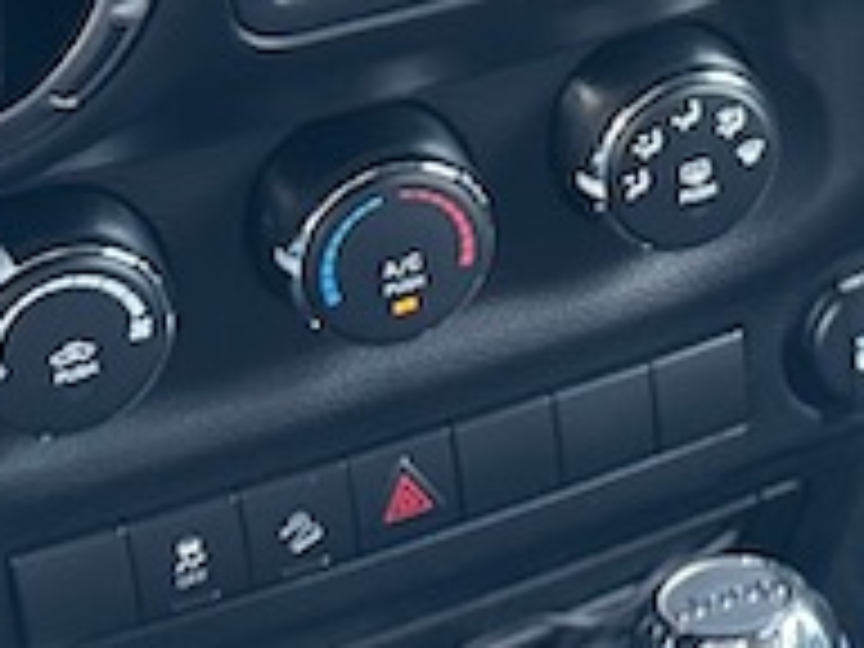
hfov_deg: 15.5
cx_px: 814
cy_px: -216
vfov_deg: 11.5
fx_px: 3120
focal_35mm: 125
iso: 250
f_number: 1.78
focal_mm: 6.86
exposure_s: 1/65
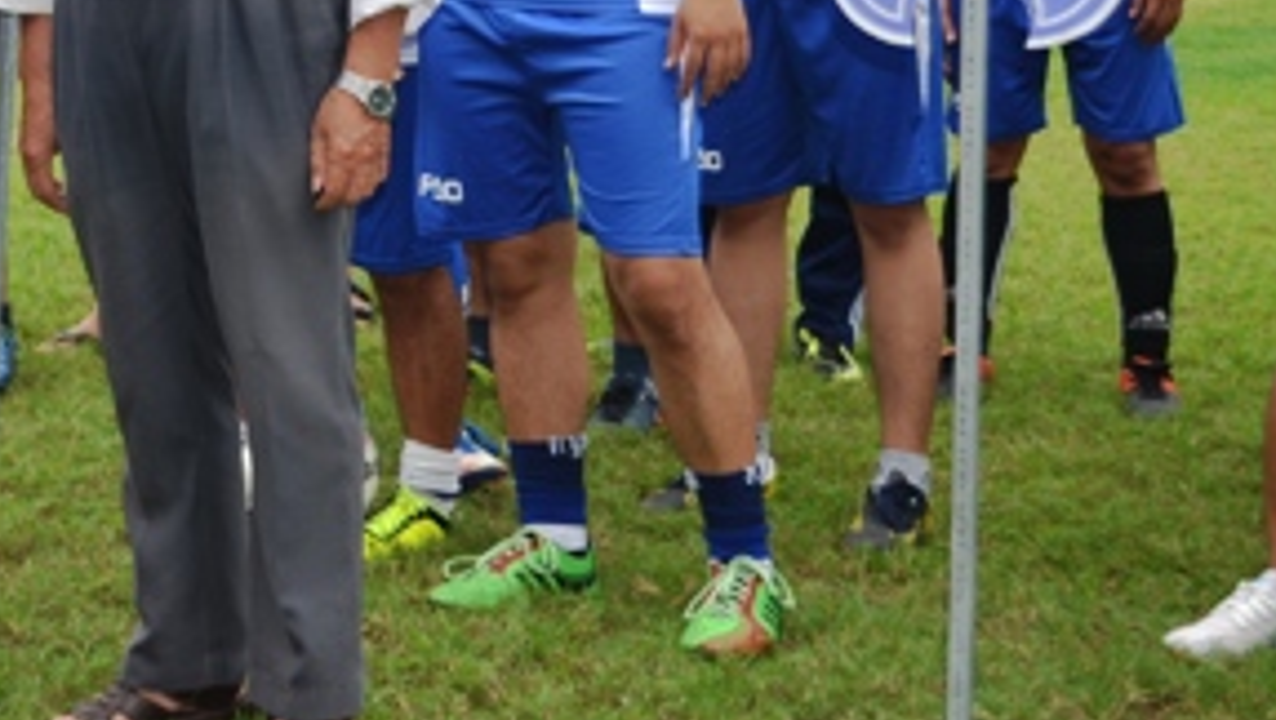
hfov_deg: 22.5
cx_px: 18
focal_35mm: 91
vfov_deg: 13.1
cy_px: -38
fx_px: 3082
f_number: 4.2
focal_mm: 26
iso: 100
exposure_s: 1/125
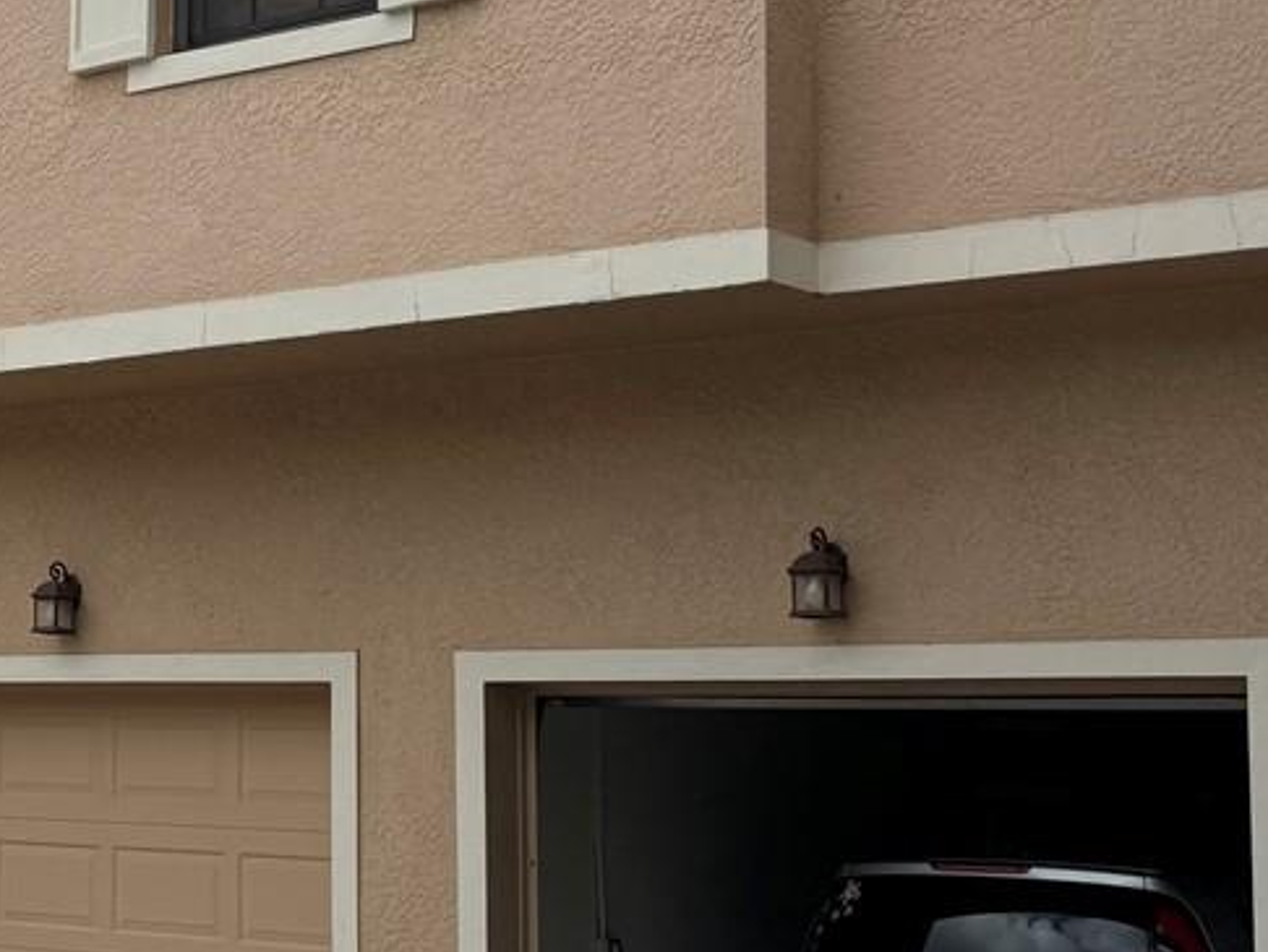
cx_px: -517
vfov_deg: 18.7
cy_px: 438
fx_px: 2895
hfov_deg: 21.5
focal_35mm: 79
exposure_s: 1/4950
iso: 80
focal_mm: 6.76
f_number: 1.78
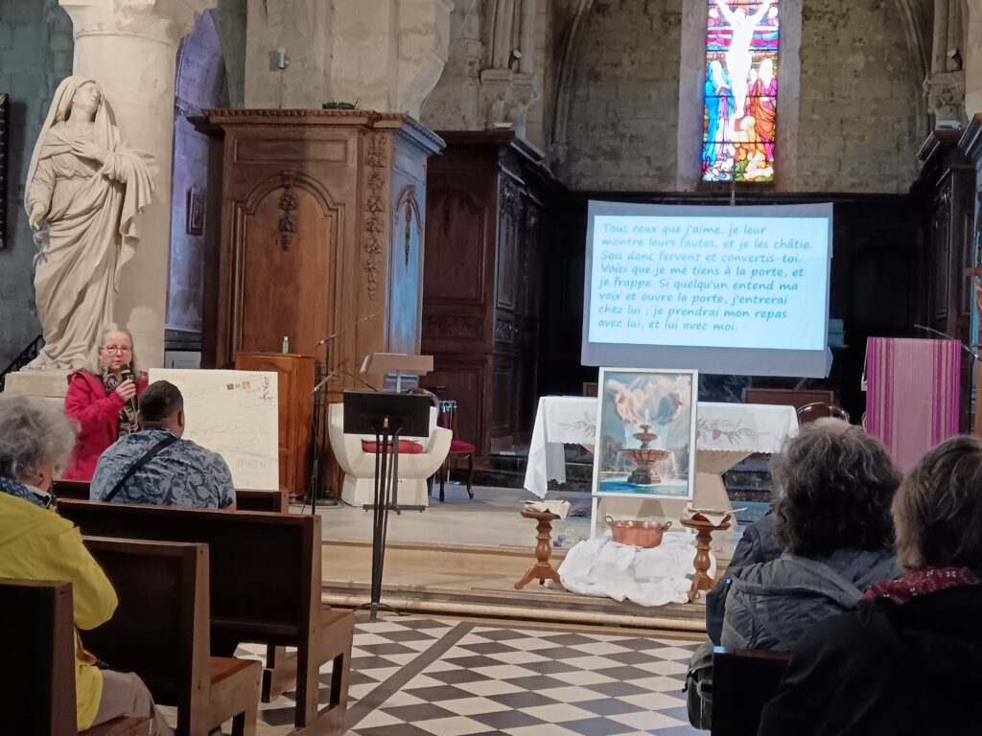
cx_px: 491
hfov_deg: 37.5
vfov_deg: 28.6
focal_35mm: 51
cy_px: 368
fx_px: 1447
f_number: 1.9
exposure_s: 1/25
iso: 941
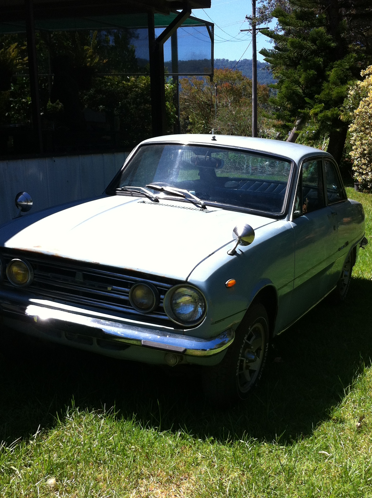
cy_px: 273
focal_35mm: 51
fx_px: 733
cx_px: 201
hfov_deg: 28.5
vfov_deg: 37.5
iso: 80
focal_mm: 3.85
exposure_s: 1/754
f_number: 2.8
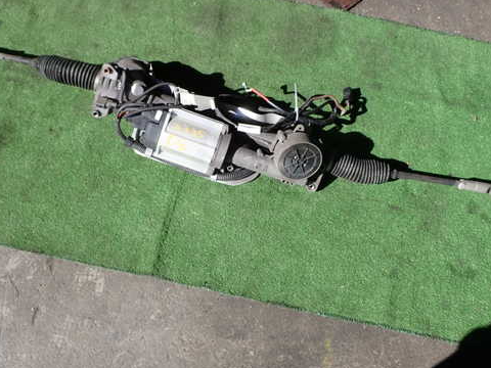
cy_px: 170
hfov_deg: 42.1
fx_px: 638
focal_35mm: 45
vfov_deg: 32.2
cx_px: 231
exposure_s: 1/640
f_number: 3.5
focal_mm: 6.37
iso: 100
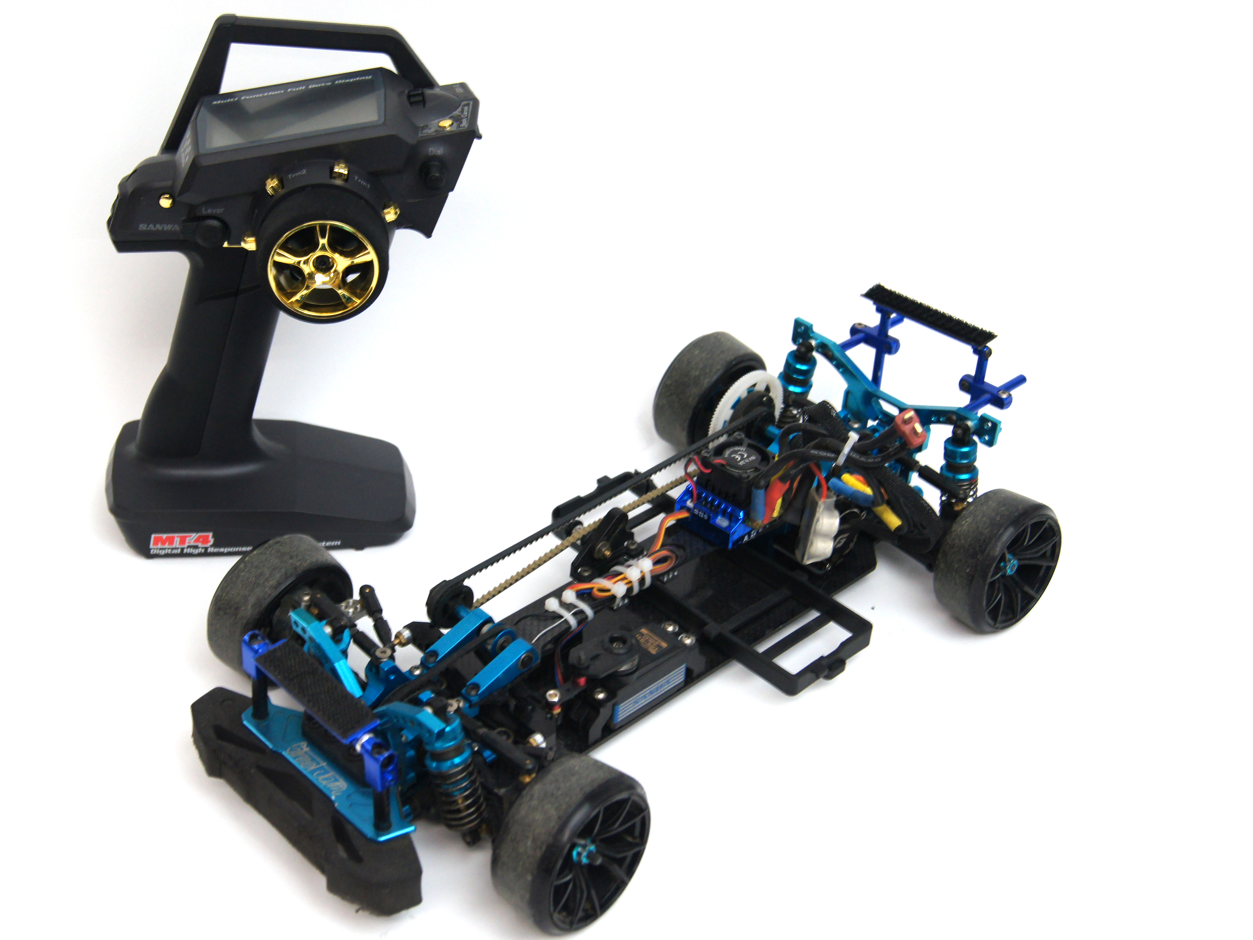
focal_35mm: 46
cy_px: 474
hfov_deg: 41.2
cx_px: 553
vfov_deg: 31.5
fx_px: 1665
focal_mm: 28
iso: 500
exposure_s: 1/50
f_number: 6.3
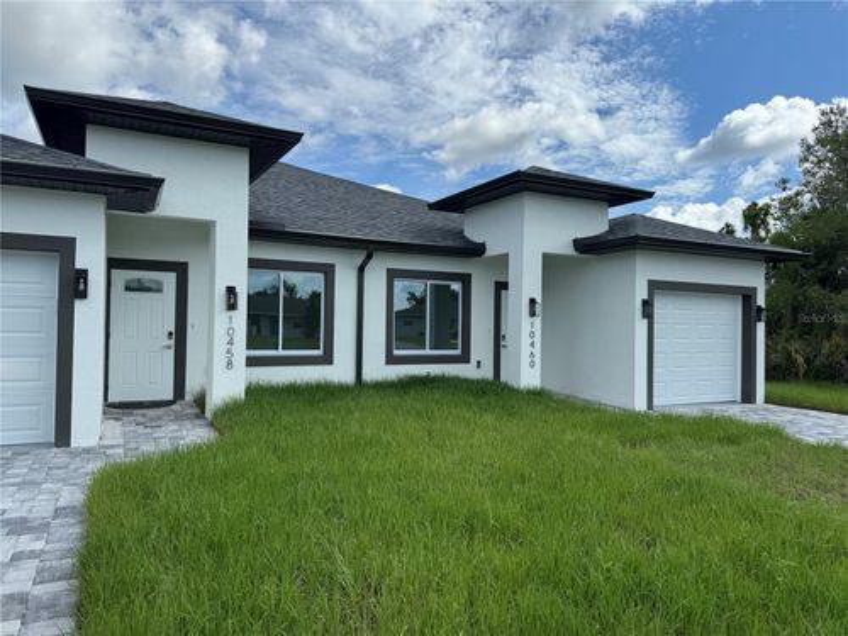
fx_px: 588
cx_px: 424
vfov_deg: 56.8
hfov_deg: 71.6
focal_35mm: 24
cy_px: 318
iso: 80
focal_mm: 6.76
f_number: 1.78
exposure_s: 1/4310
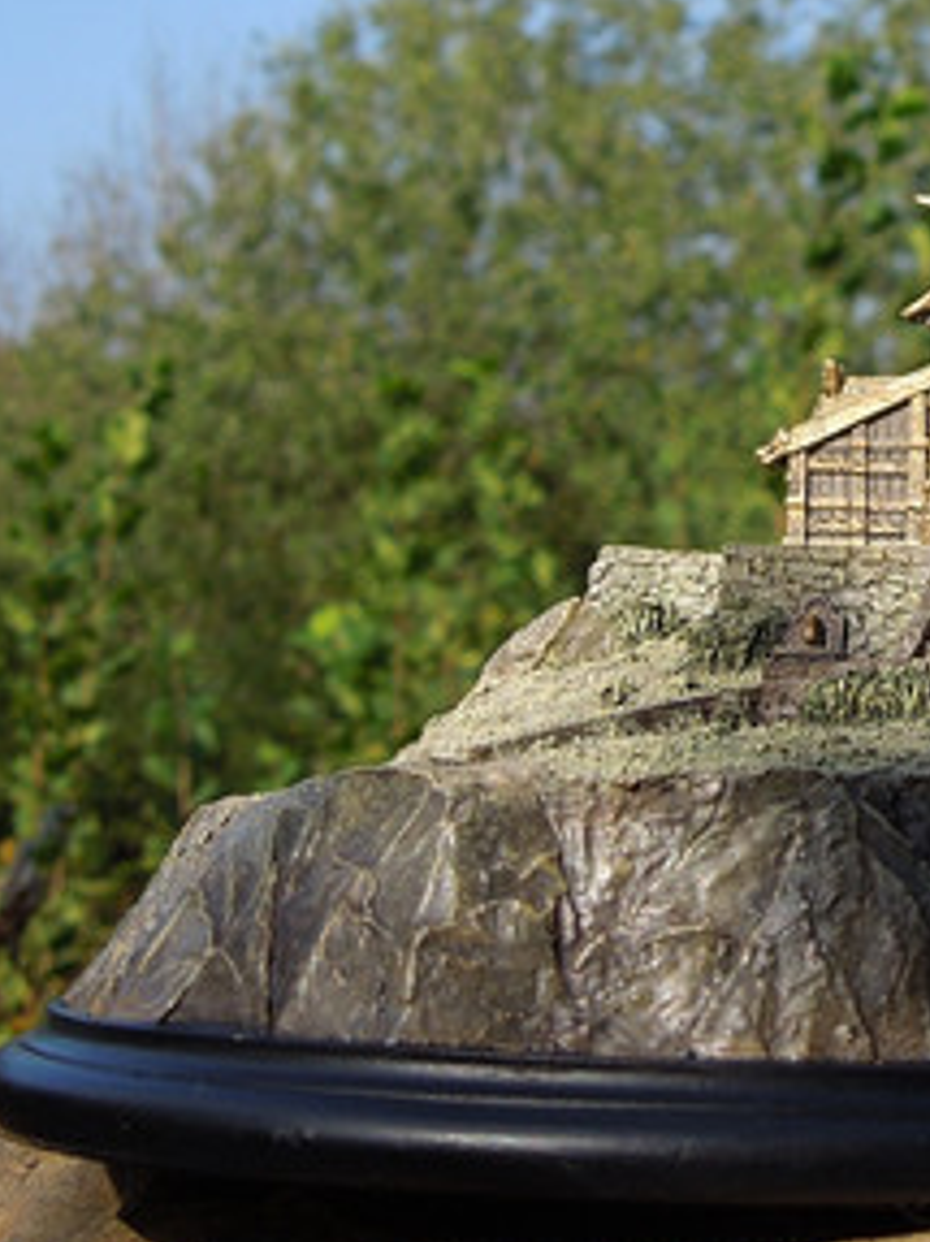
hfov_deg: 17.1
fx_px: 3011
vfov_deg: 23.3
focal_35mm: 84
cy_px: 534
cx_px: 956
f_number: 4
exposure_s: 1/640
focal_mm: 8.7
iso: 100
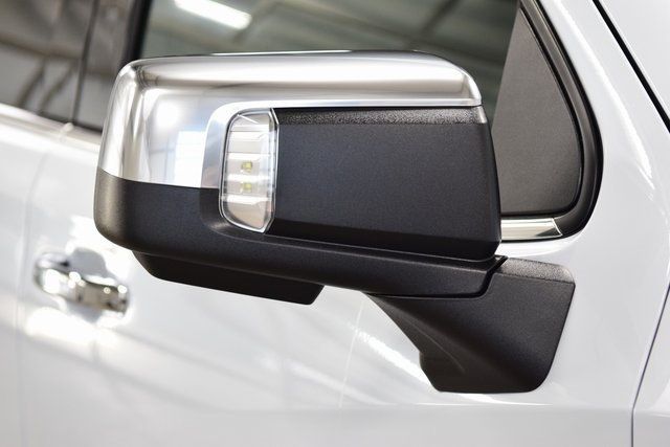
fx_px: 1675
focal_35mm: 90
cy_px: 224
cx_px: 335
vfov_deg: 15.2
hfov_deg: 22.6
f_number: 4
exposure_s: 1/125
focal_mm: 60
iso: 1600
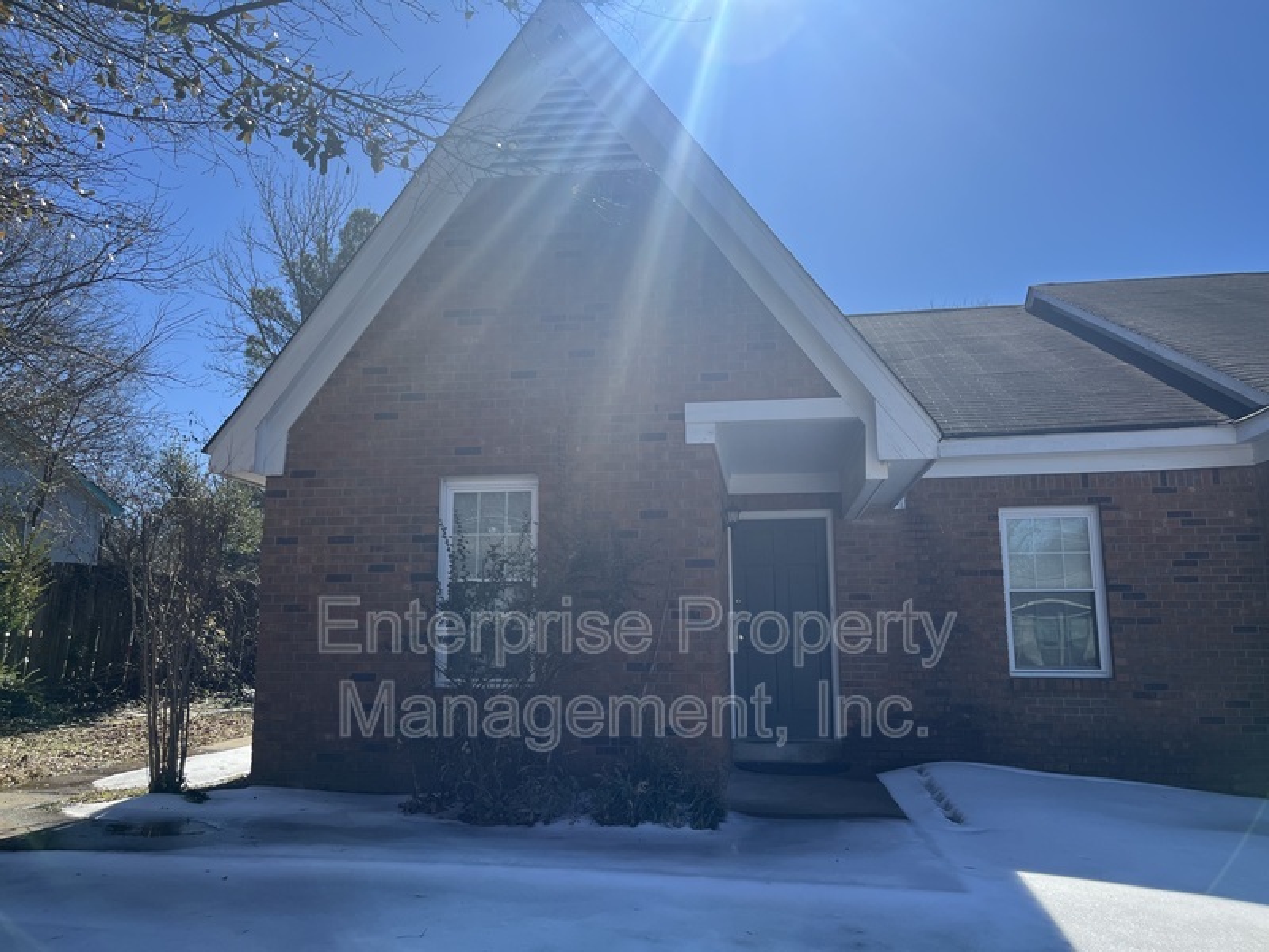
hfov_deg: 67.3
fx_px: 953
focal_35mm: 26
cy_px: 476
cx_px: 634
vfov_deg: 53.1
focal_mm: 5.1
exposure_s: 1/3745
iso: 50
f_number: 1.6
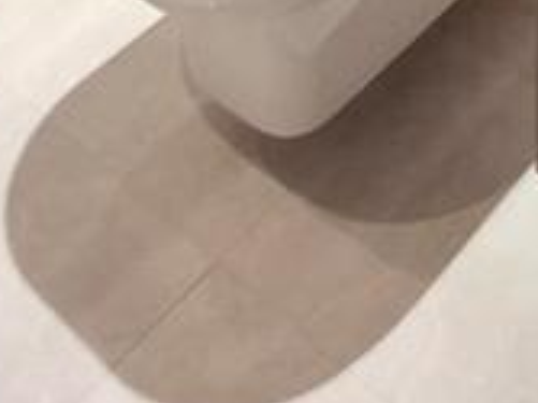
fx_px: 1522
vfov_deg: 10.5
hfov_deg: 19.3
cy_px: -809
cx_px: 570
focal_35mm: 98
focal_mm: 1.64
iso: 125
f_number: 2.2
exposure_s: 1/40
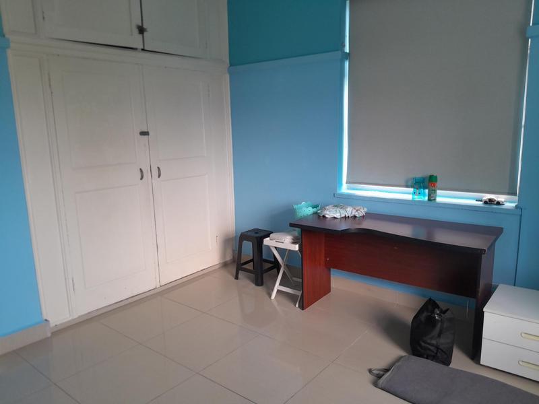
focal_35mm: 26
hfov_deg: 67.3
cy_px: 202
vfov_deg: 53.1
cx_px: 270
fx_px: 405
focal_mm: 3.98
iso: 100
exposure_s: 1/50
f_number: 1.8
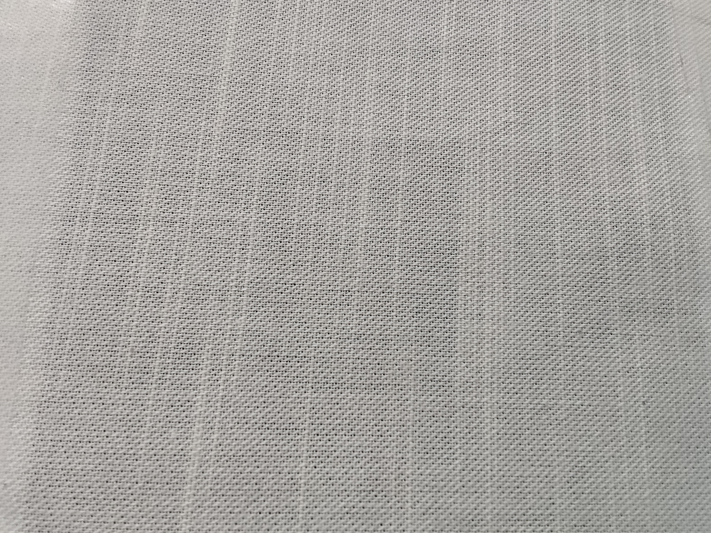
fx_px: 555
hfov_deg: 65.3
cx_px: 362
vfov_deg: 51.3
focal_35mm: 27
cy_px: 273
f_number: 2
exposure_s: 1/100
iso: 250
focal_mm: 2.78
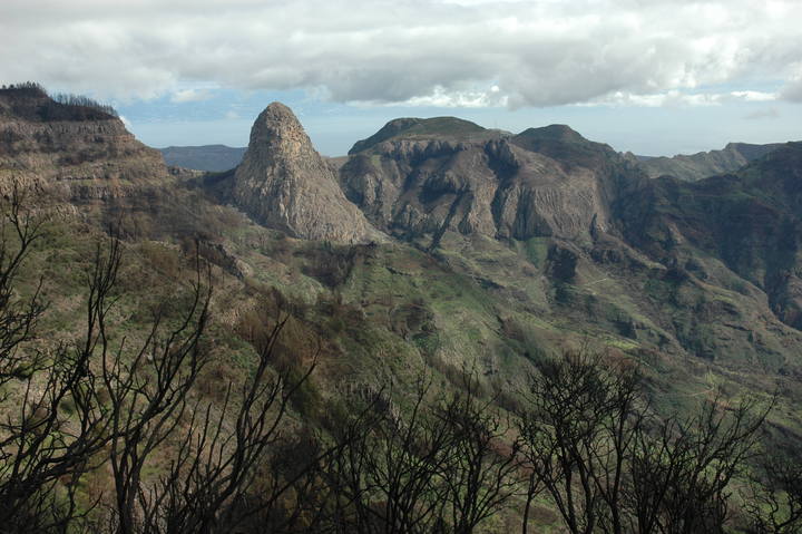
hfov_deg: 53.2
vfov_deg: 36.8
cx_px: 401
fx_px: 801
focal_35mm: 36
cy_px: 267
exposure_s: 1/320
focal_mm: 24
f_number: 9
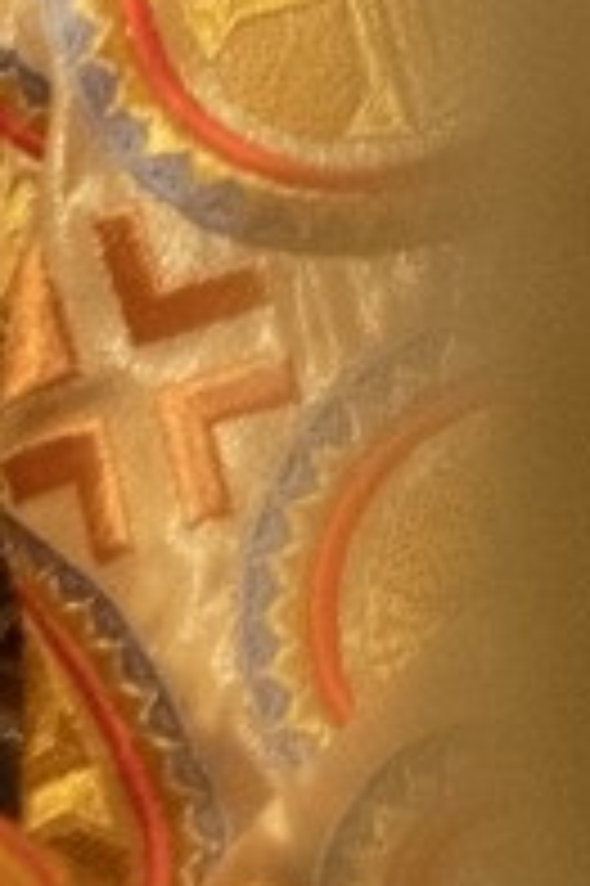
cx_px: -694
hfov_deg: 3.2
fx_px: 10490
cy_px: -1183
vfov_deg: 4.7
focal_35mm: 426
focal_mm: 70
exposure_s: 1/30
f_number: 2.8
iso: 800
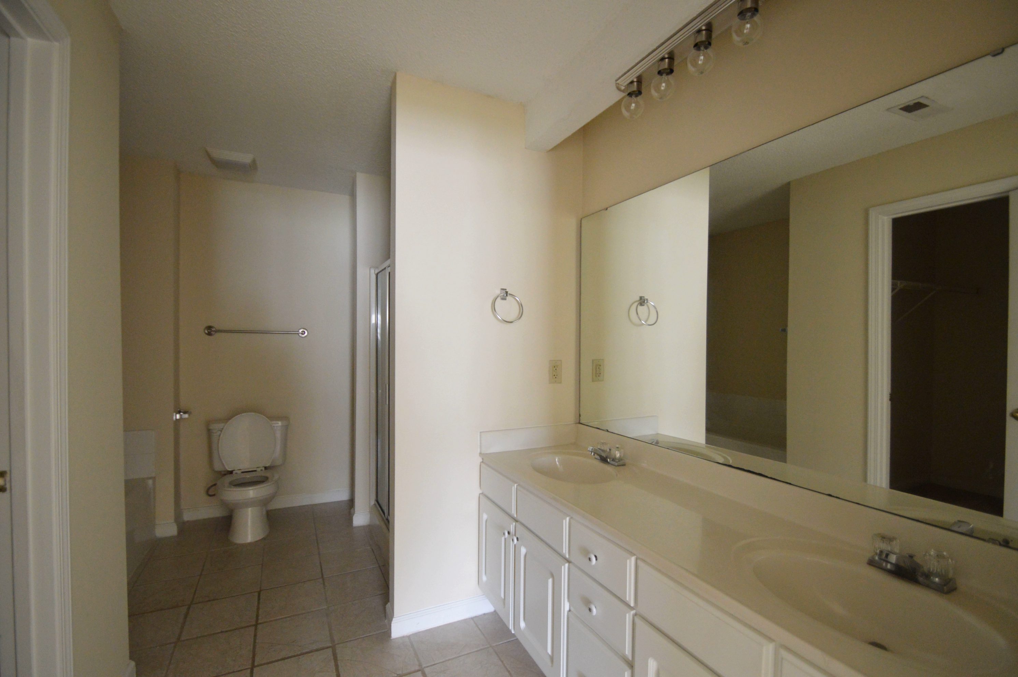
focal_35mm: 15
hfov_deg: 100.4
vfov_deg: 77.2
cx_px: 509
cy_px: 338
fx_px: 424
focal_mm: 10
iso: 2000
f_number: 3.5
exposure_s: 1/60
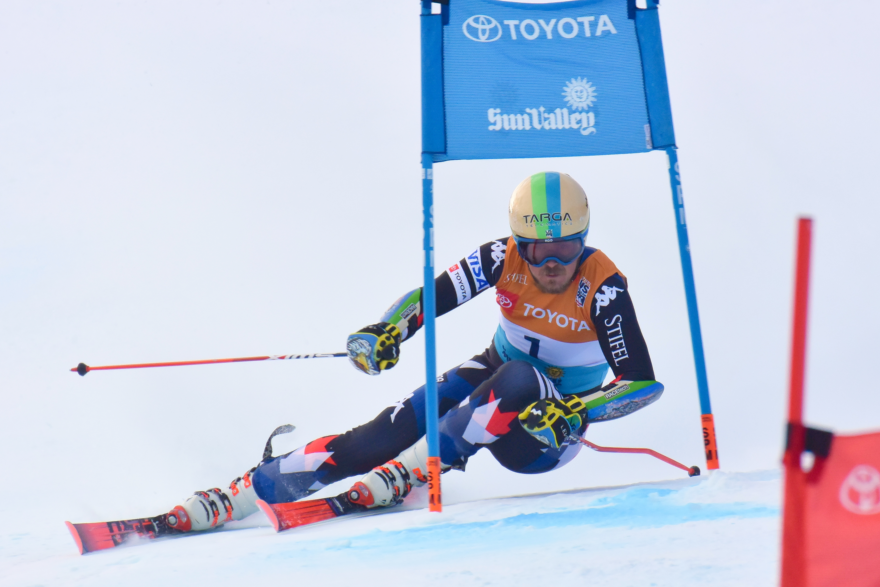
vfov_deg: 1.4
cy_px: 315
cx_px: 445
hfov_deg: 2.0
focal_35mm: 1012
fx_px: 24736
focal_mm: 300
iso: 400
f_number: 5.6
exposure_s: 1/1000
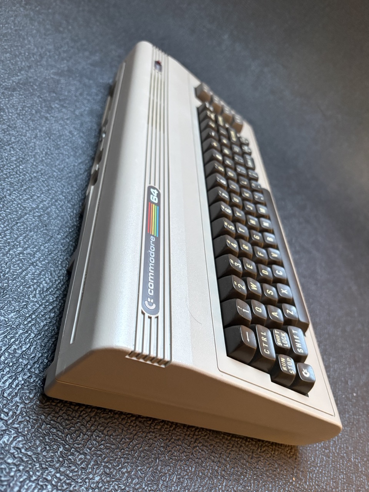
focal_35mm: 26
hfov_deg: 53.1
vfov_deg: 67.3
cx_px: 184
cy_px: 246
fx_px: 370
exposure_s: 1/52
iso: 500
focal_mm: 5.96
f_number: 1.6
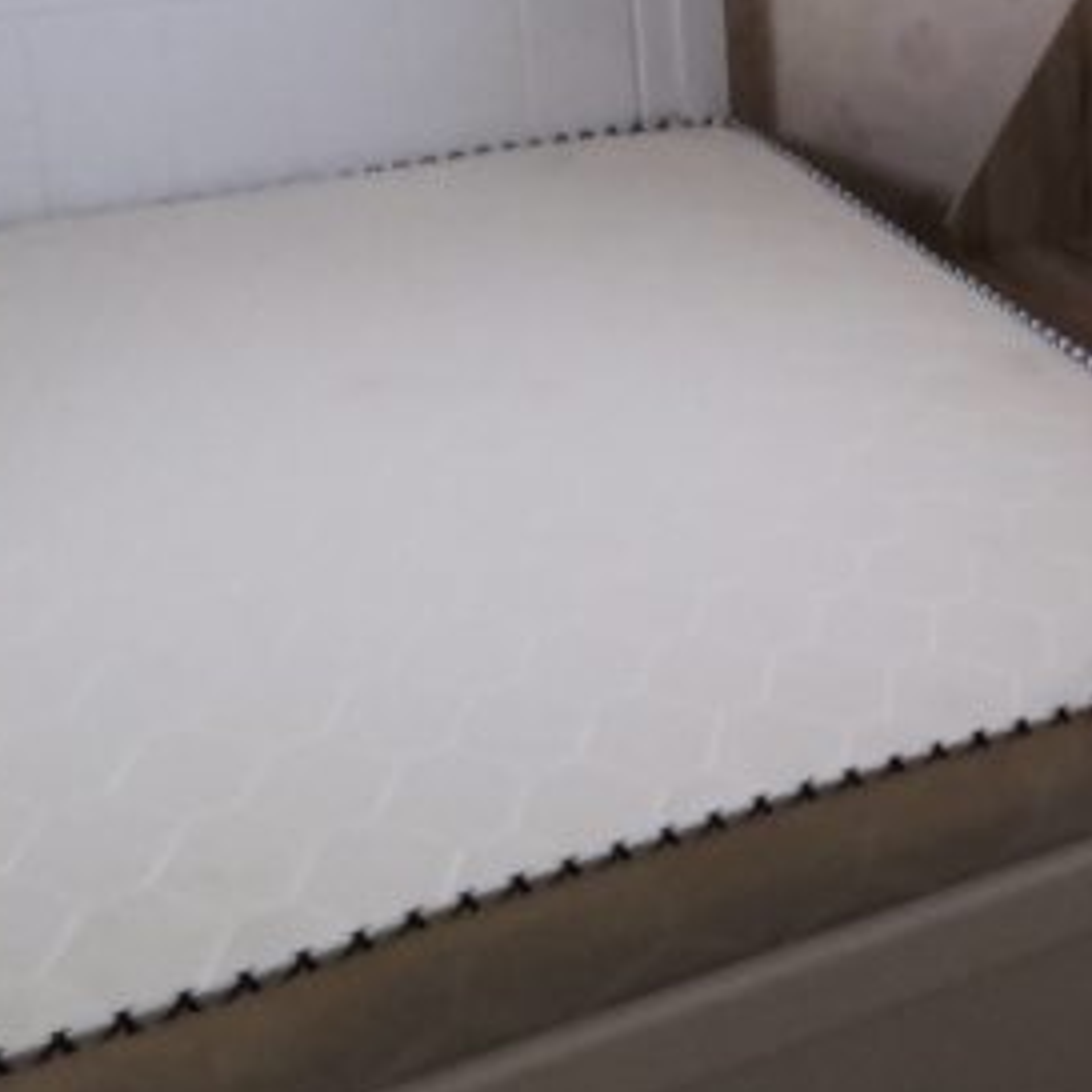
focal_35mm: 70
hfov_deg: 21.8
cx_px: 1480
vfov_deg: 24.1
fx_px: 2498
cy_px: 140
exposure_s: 1/33.3
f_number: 1.8
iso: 500
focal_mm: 3.95
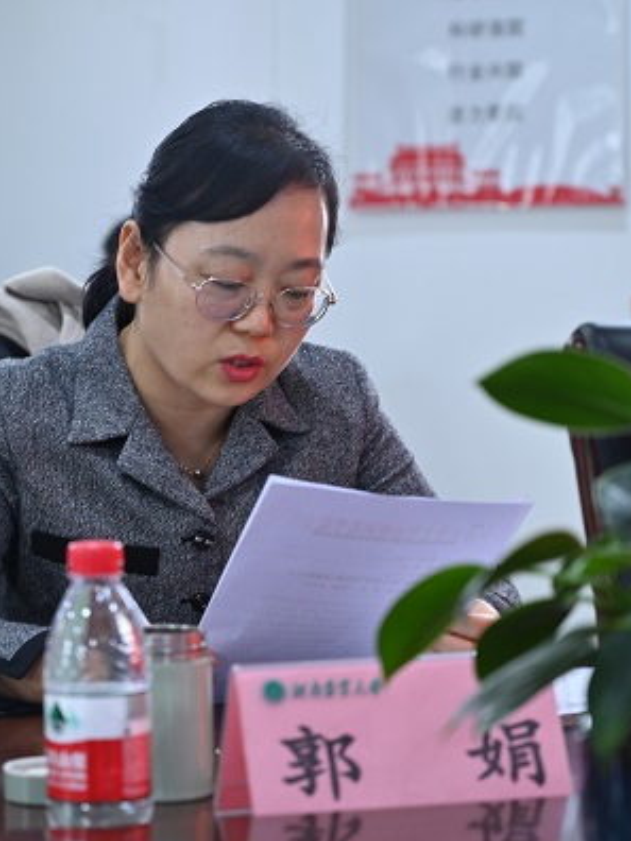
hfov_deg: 14.5
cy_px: 422
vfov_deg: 19.3
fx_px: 2479
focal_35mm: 102
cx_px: 255
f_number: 4
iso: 800
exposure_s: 1/30
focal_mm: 70
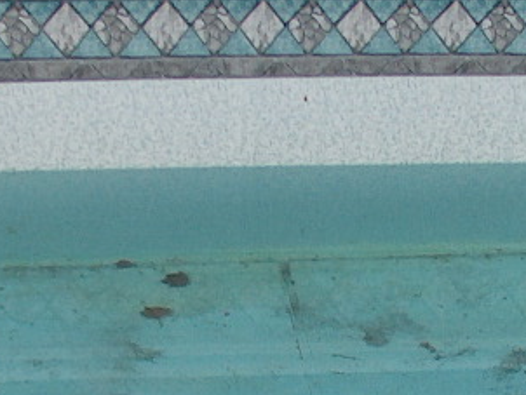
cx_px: 437
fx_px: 2418
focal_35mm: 159
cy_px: 606
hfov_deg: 12.4
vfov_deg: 9.1
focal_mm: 7.6
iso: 100
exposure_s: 1/633
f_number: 4.8
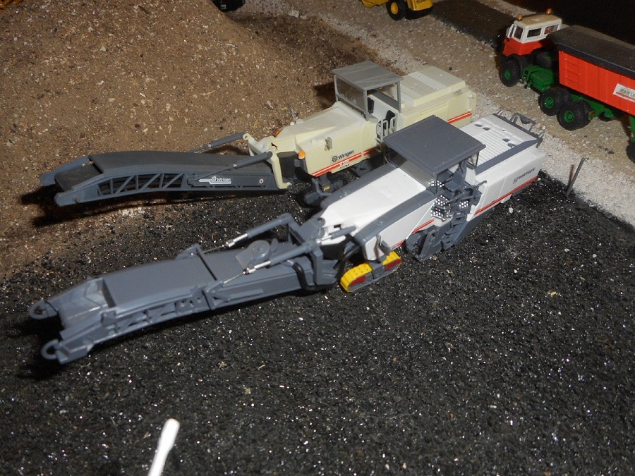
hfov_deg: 69.4
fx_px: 459
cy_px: 238
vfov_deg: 54.9
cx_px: 318
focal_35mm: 25
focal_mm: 4.5
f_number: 3.7
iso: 80
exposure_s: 1/25
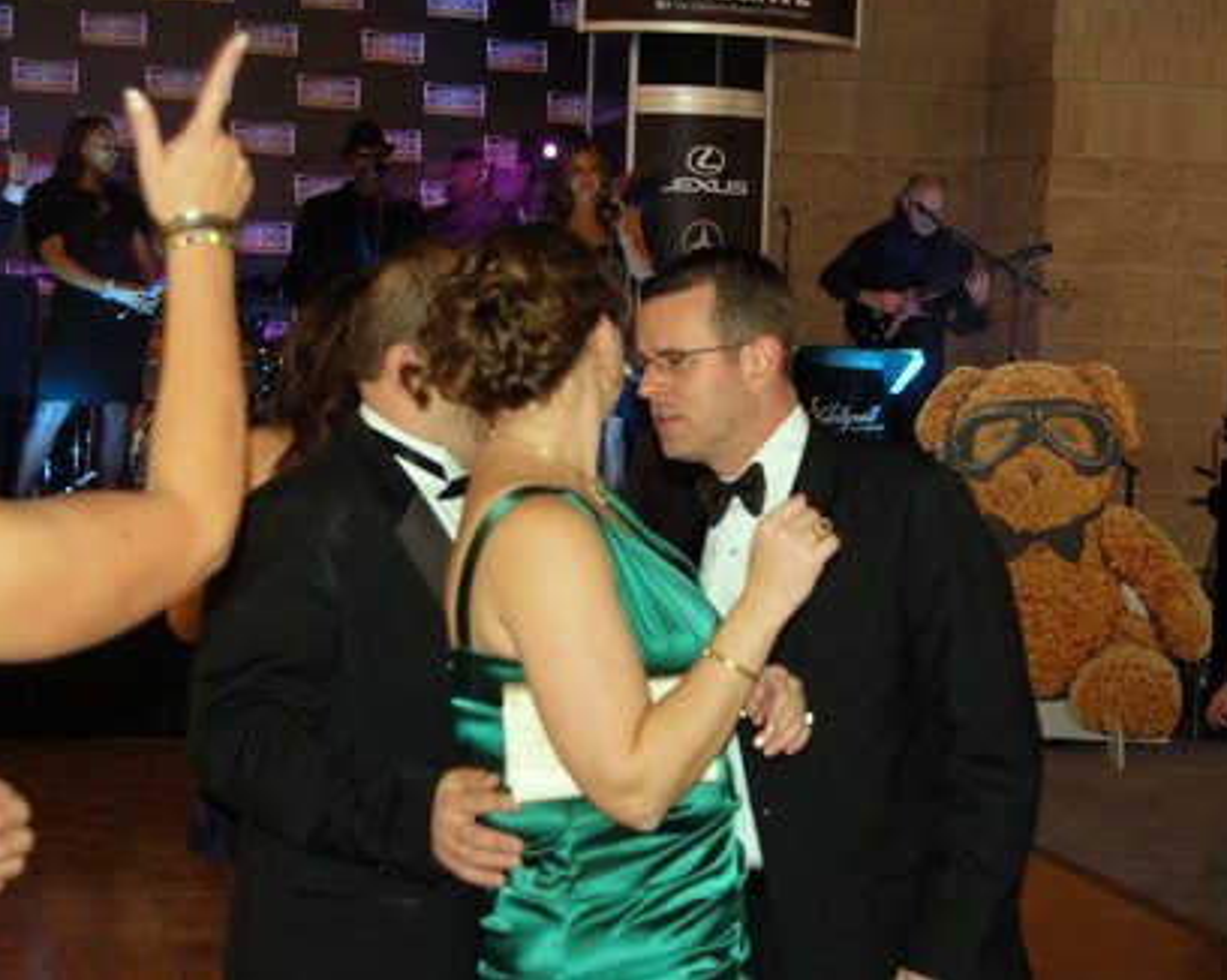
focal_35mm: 78
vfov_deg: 19.8
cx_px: 650
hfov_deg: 24.6
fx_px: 2816
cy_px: 484
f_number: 5.3
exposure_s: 1/60
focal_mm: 45
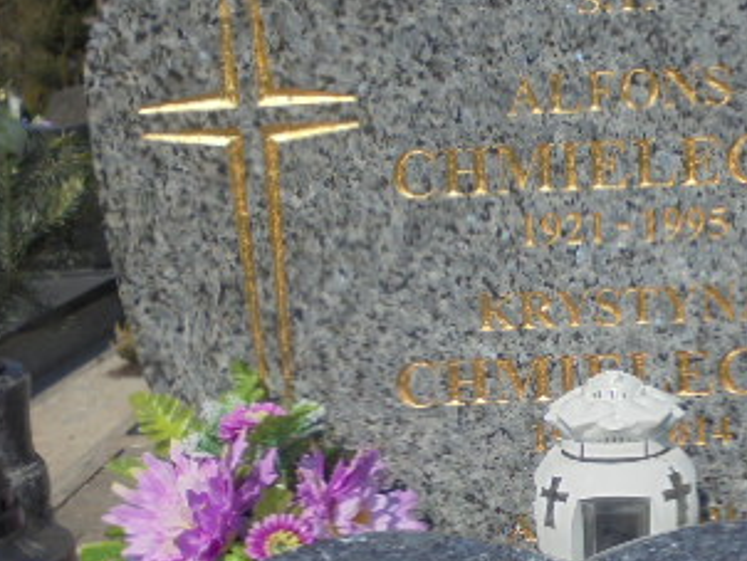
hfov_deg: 26.7
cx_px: 537
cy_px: 470
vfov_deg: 20.2
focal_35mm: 72
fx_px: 1555
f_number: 12.5
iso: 100
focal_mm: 6.1
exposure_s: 1/160
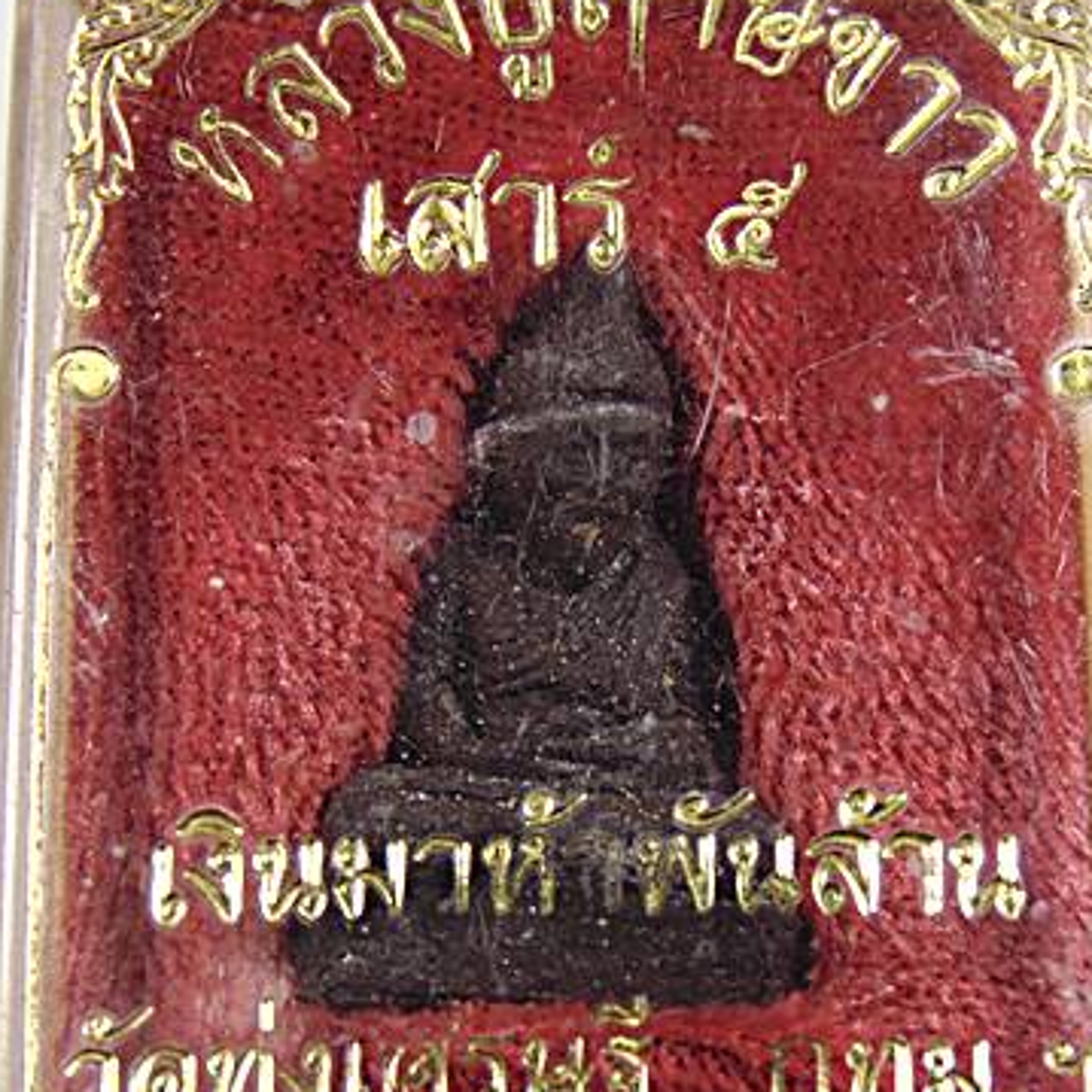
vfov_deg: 31.0
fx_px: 1963
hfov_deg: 31.1
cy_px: 621
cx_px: 590
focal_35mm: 55
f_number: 3.3
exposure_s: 1/40
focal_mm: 7.6
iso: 80
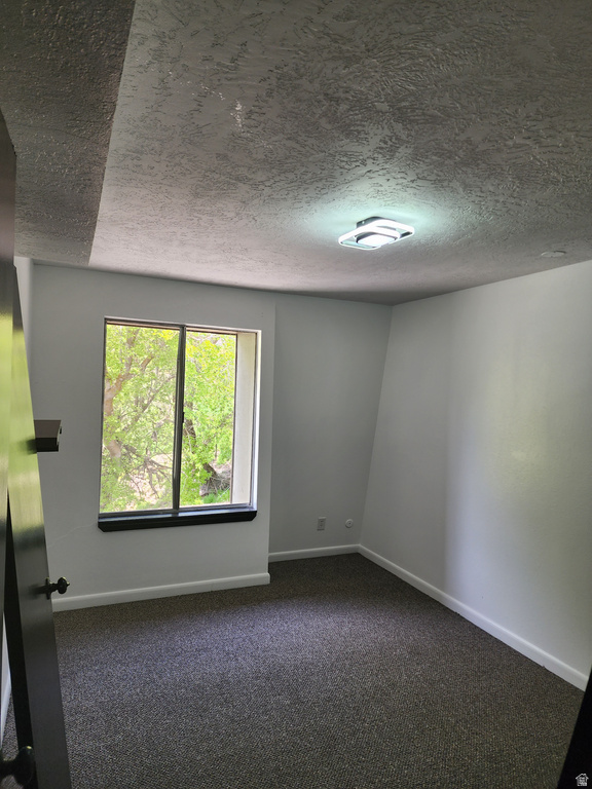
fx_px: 524
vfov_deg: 73.9
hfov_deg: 58.9
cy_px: 394
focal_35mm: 23
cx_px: 296
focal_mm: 6.4
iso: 50
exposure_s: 1/120
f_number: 1.8
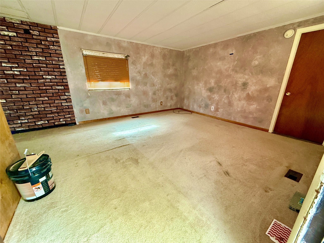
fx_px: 131
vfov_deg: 85.7
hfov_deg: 102.1
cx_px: 162
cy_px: 122
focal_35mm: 14
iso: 320
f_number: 2.2
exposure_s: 1/71
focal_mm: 2.22
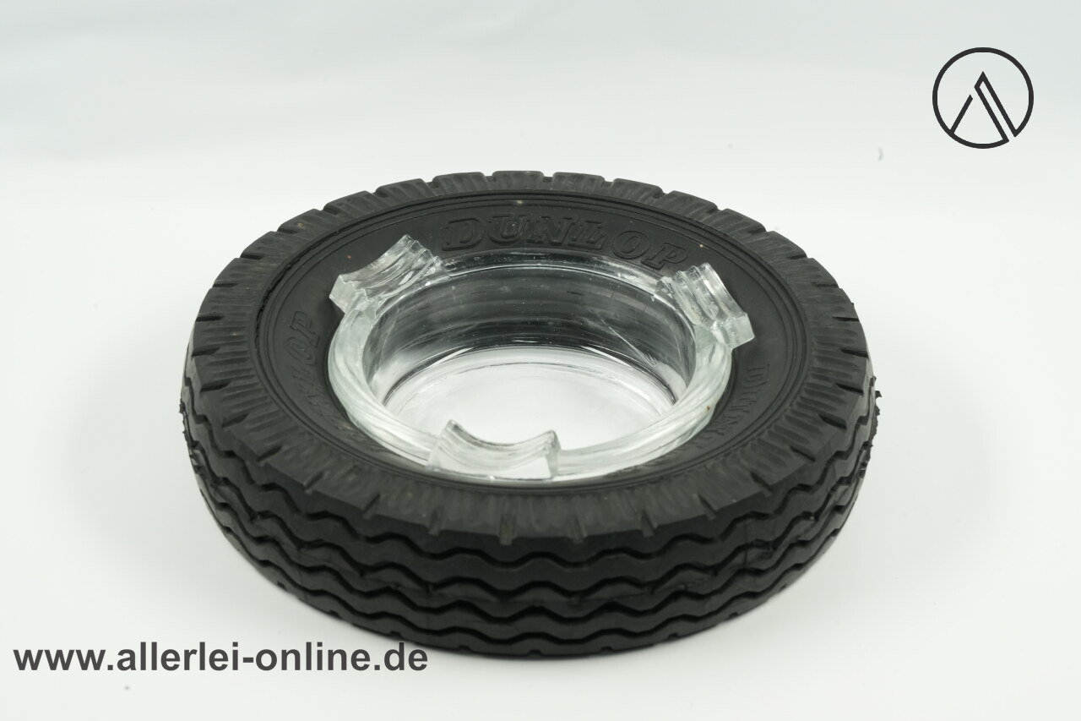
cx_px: 540
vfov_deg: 15.2
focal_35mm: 90
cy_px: 360
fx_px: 2702
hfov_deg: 22.6
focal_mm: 90
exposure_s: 1/40
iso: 2500
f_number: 16
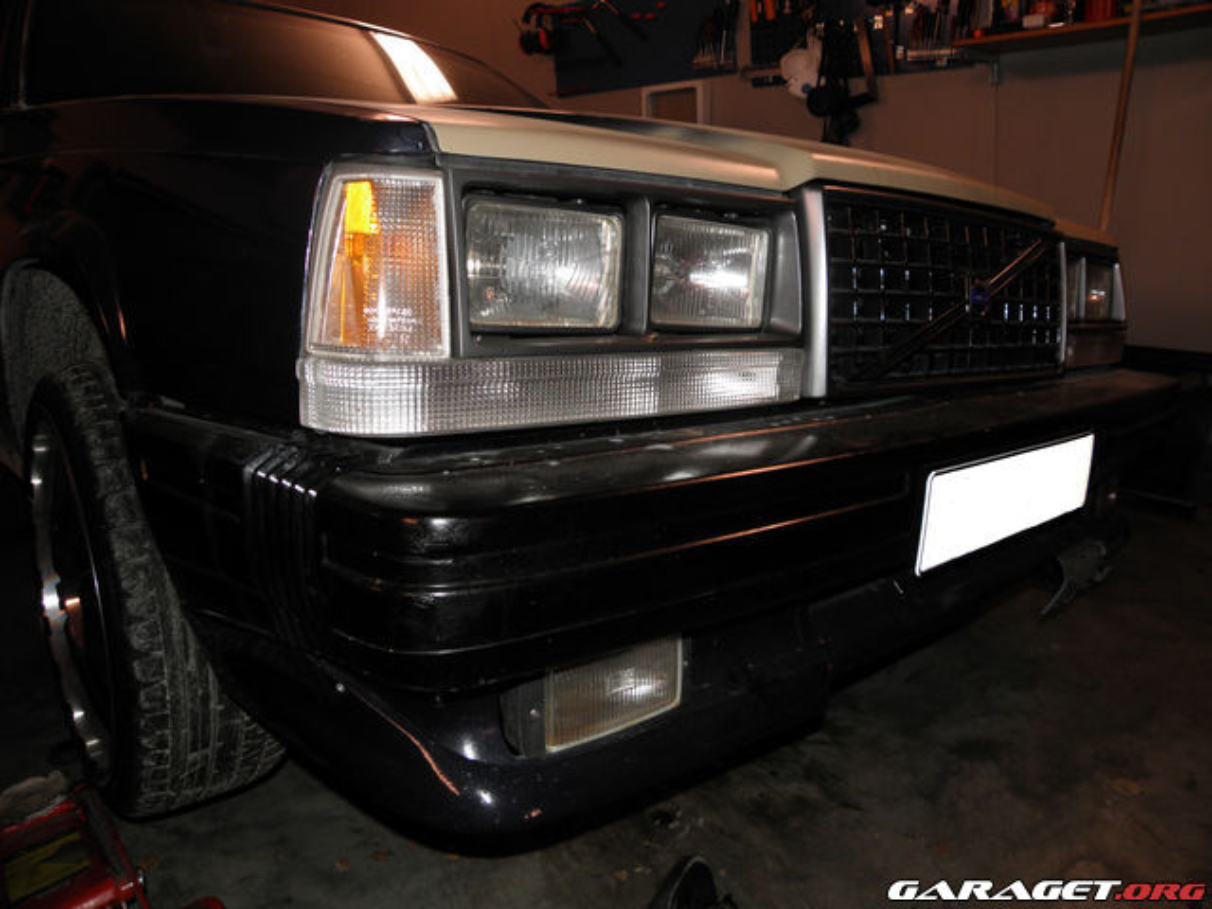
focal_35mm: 26
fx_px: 910
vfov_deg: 53.1
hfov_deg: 67.3
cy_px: 454
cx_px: 606
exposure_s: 1/30
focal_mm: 4.6
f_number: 2.8
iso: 100
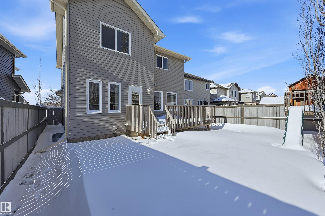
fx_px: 126
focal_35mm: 14
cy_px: 108
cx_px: 162
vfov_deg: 81.1
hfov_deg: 104.3
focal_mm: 14
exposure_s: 1/2000
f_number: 8
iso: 100
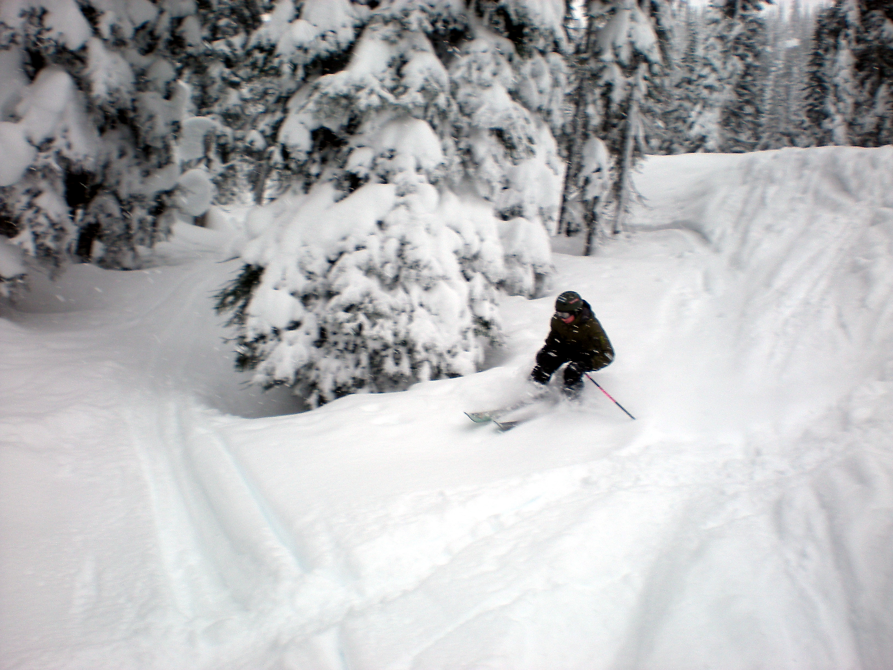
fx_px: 980
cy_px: 335
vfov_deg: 37.7
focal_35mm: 38
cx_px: 446
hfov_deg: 49.0
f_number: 4.6
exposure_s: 1/206
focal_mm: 6.3
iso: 64
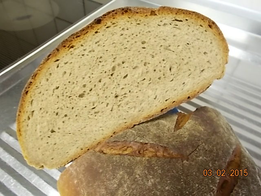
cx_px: 130
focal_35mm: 30
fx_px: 226
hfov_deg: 60.0
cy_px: 98
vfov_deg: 46.8
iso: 200
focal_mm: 5.3
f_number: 3.4
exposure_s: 1/2.5
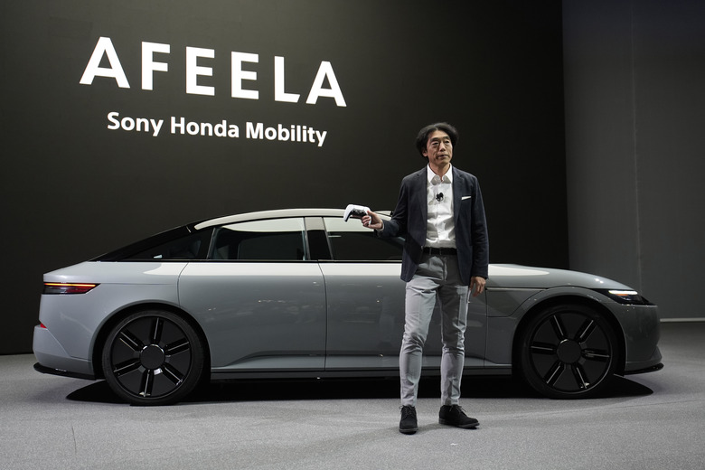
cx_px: 352
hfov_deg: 51.9
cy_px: 235
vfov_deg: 35.9
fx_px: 725
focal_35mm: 37
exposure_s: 1/250
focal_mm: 37
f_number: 2.8
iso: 1250
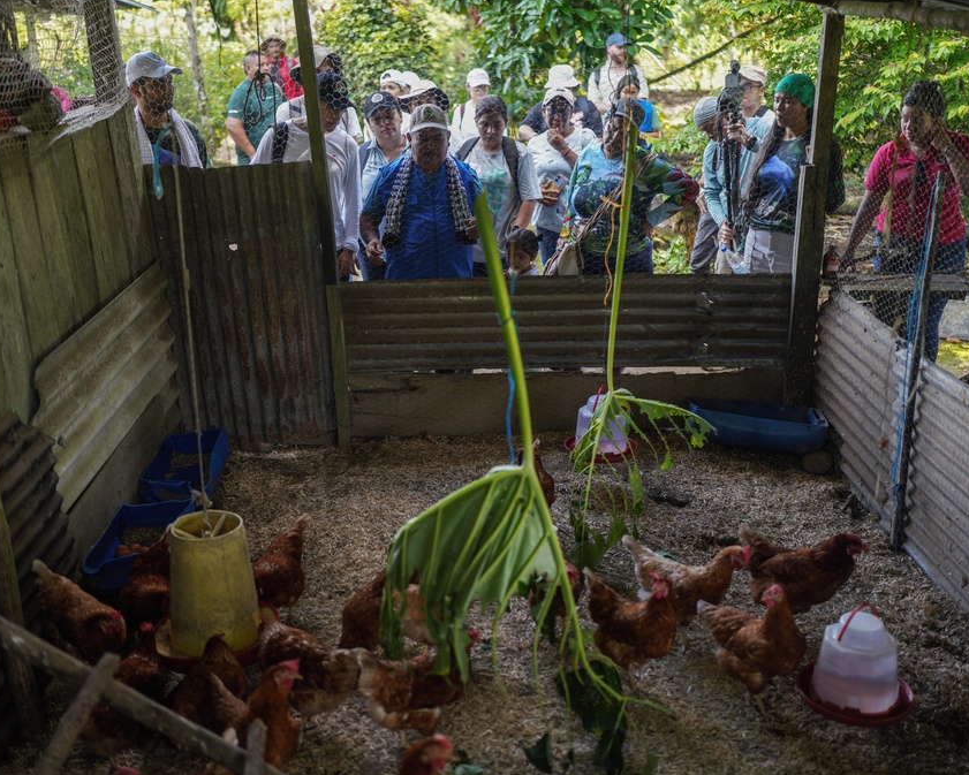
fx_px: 1147
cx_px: 483
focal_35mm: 40
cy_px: 386
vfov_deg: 37.3
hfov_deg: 45.8
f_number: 1.4
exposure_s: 1/320
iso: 320
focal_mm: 35
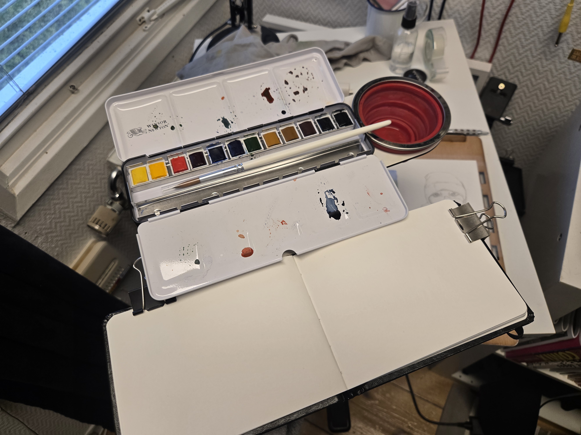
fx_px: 386
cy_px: 218
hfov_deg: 73.9
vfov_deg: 58.9
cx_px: 290
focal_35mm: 23
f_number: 1.8
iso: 125
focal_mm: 5.4
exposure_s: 1/180
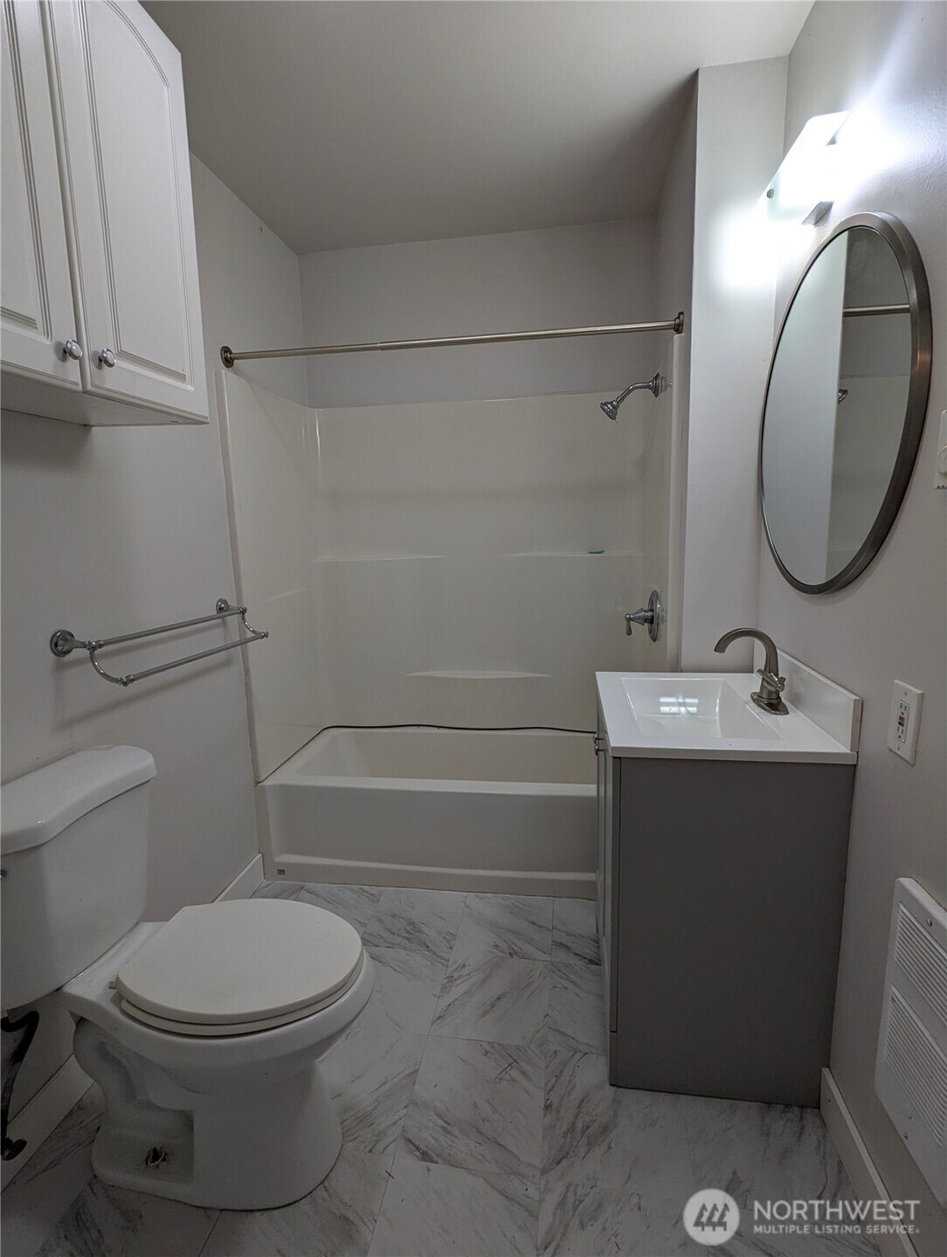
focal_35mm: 16
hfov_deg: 78.3
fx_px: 582
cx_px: 474
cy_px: 628
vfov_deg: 94.4
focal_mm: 2.35
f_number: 2.2
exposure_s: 1/120
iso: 75
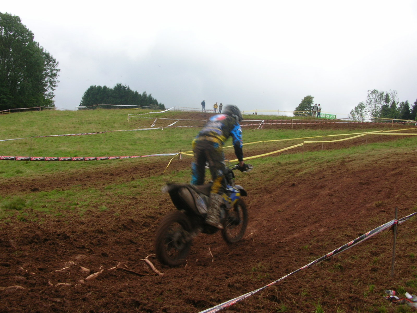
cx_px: 208
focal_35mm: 35
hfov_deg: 52.6
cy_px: 156
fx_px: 422
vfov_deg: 40.7
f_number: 5.6
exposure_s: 1/109
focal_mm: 5.8
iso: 50
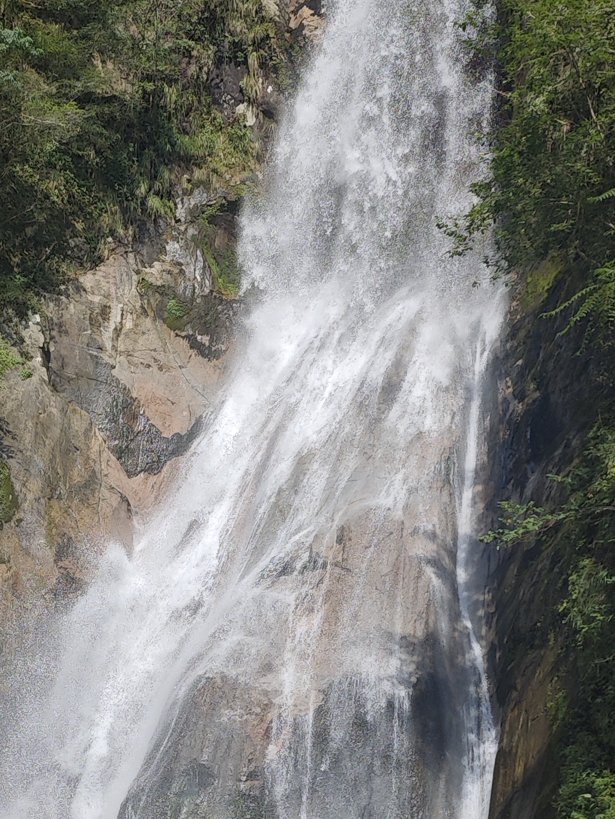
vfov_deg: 26.6
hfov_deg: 21.1
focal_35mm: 69
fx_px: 1634
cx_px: 127
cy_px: 826
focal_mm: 6.55
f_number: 1.6
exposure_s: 1/3065
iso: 50
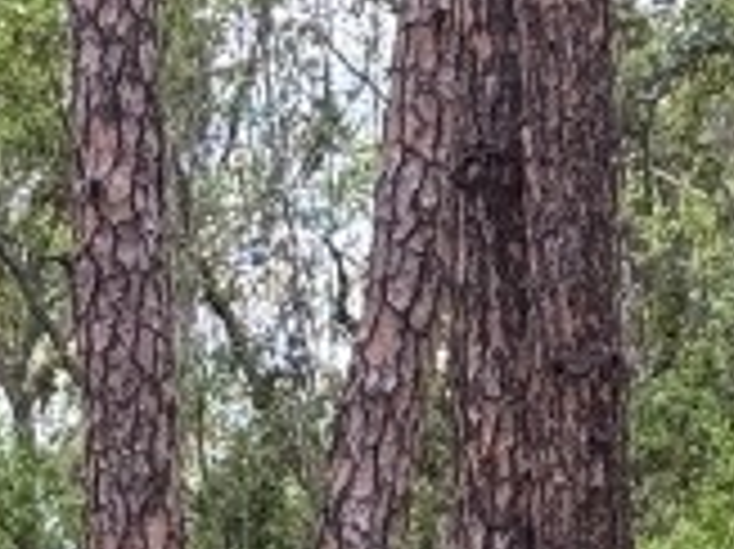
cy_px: 1400
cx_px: -113
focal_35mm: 301
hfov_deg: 6.5
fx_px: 6378
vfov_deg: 4.8
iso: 64
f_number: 1.78
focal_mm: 6.76
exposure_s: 1/340
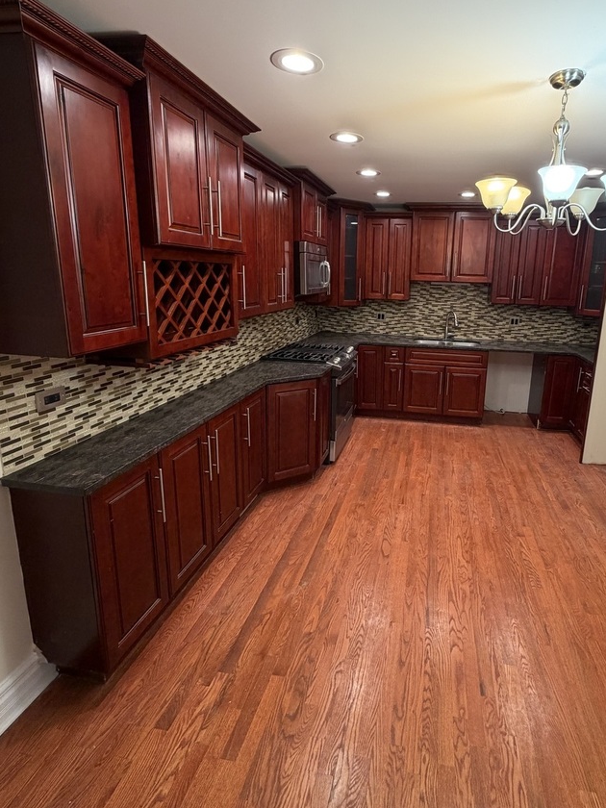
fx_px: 420
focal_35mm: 18
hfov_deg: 70.6
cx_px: 372
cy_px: 364
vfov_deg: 87.5
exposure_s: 1/60
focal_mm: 2.22
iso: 200
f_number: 2.2
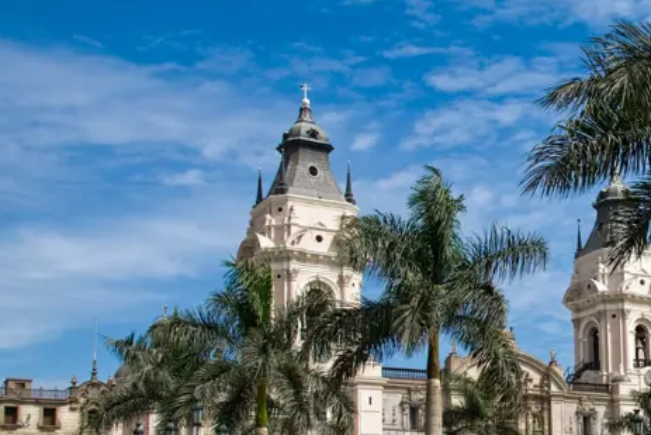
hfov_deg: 33.0
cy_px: 301
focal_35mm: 57
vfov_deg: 23.7
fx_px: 1031
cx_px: 600
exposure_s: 1/250
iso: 100
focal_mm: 20
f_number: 8
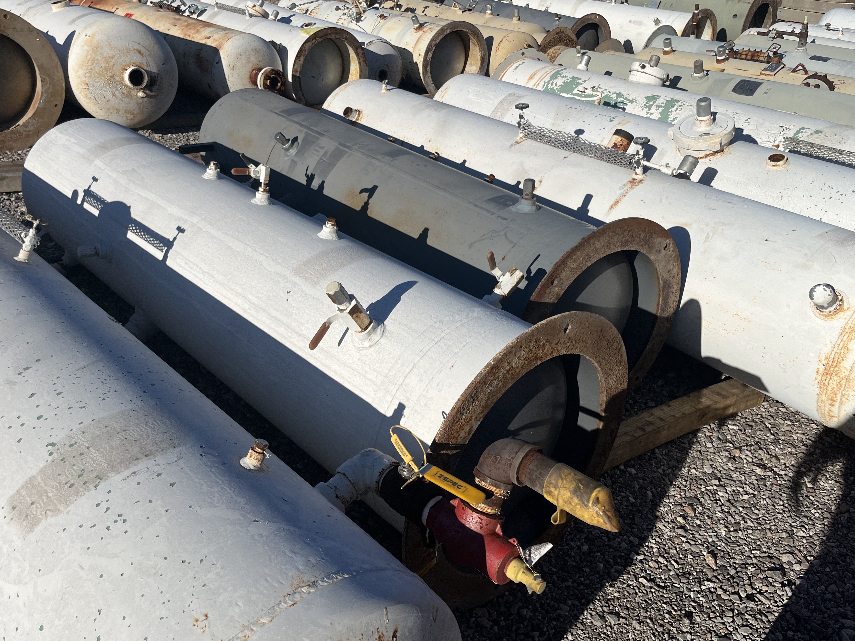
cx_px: 401
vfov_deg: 46.8
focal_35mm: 30
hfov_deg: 59.9
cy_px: 321
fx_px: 741
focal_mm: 5.1
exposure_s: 1/8403
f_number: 1.6
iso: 50
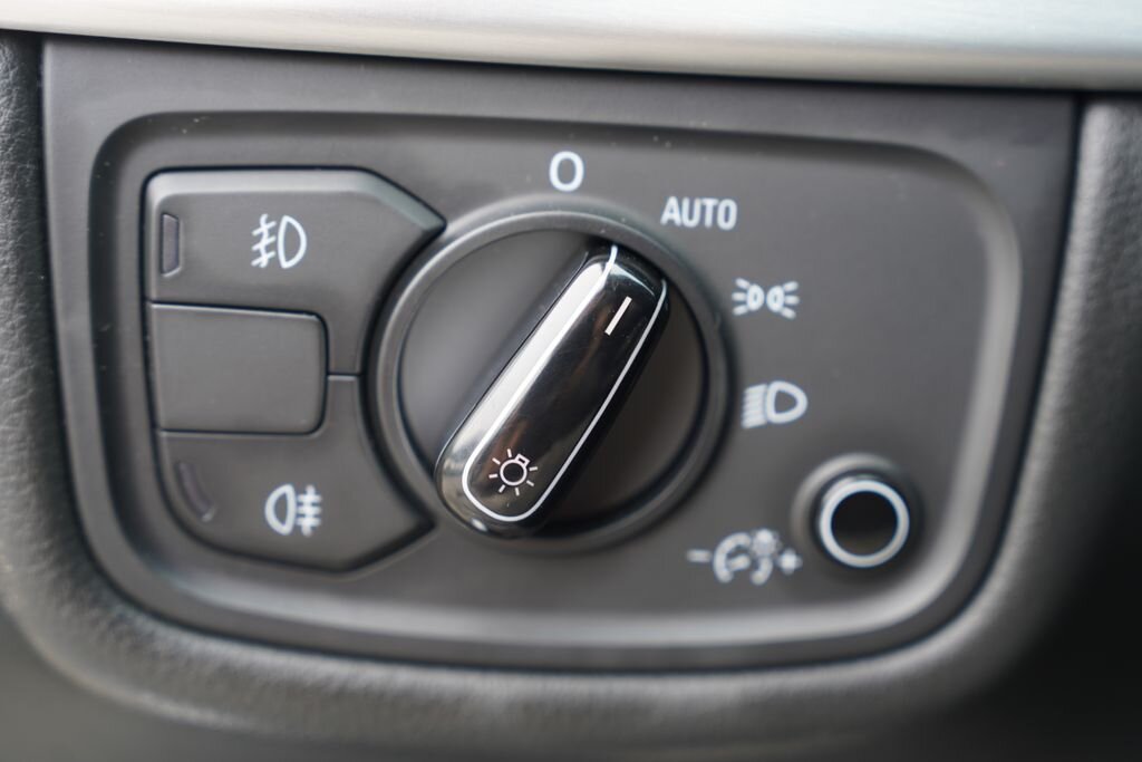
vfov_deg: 19.5
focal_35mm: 70
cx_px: 571
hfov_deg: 28.8
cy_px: 381
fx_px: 2221
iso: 160
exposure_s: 1/80
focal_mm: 70
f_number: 2.8
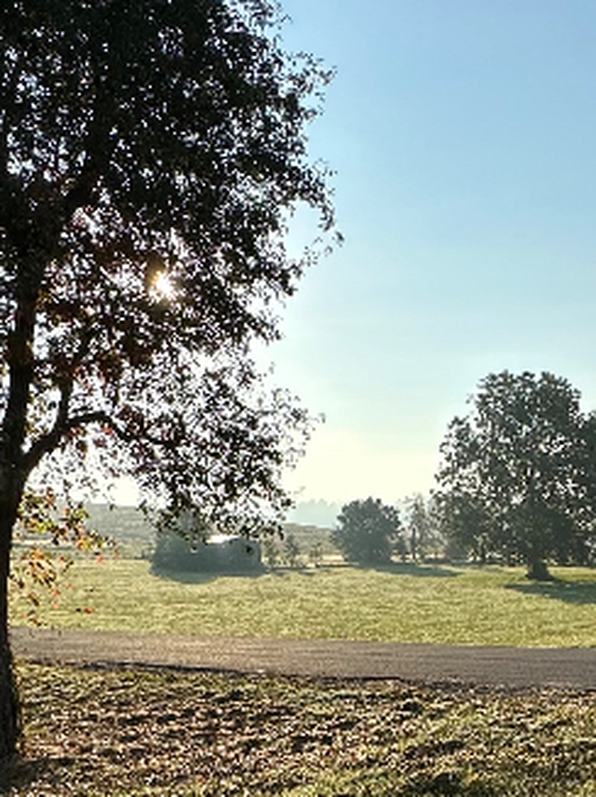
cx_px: 542
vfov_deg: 39.4
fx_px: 1011
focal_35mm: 44
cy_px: 738
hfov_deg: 31.2
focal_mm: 2.22
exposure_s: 1/2564
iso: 50
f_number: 2.2
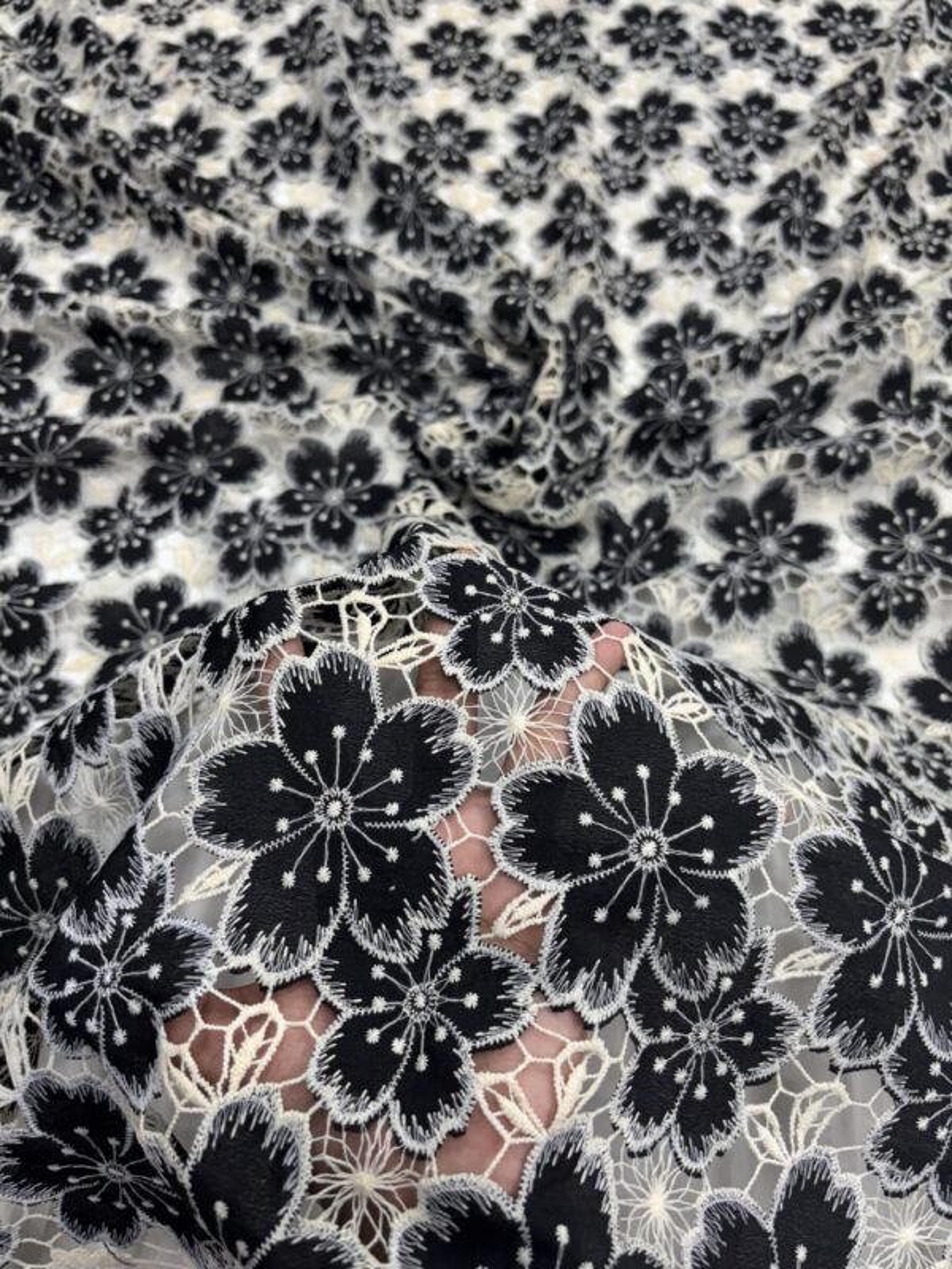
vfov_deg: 67.3
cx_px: 476
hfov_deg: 53.1
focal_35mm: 26
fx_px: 953
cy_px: 634
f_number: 1.6
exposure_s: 1/100
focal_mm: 5.96
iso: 100
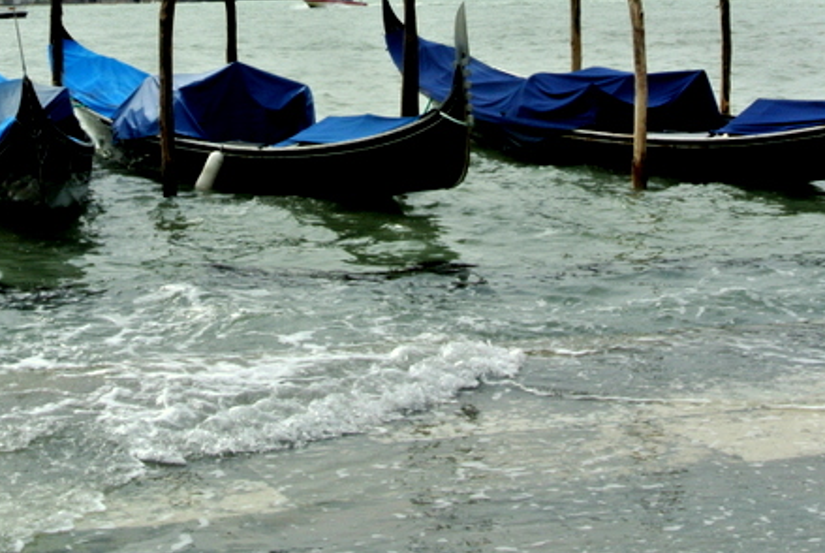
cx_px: 325
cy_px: 126
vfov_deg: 14.7
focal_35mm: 93
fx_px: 2134
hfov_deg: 21.8
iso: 125
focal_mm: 18.9
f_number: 4.8
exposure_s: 1/125
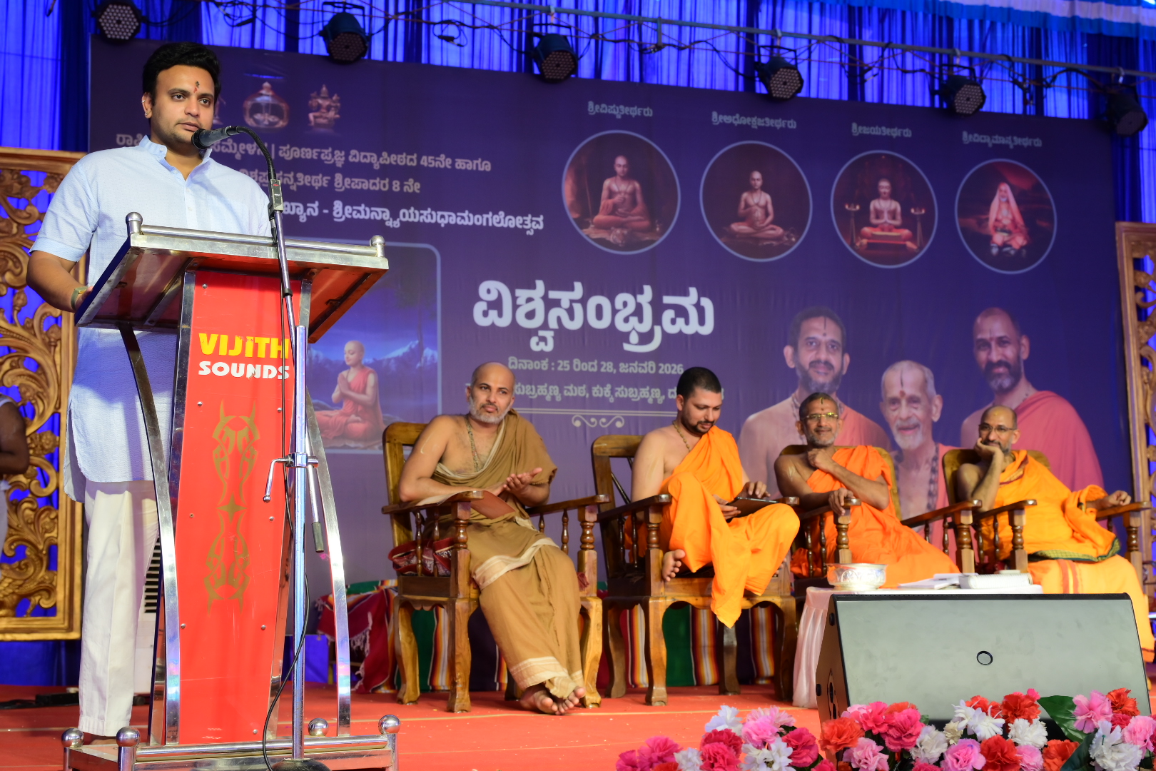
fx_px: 1702
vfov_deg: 25.5
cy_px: 386
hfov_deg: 37.5
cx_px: 578
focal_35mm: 53
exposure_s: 1/125
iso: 800
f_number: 5.6
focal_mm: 53
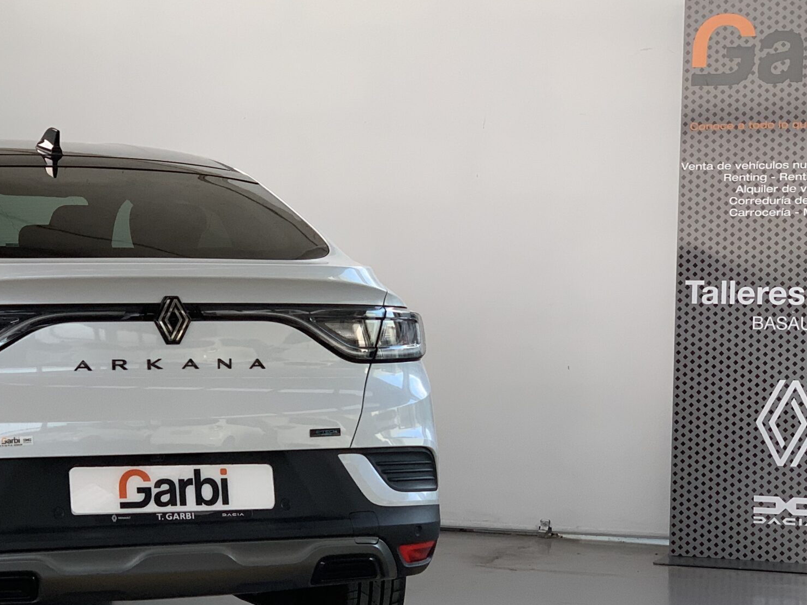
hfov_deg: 21.7
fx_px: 2098
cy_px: 421
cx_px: 292
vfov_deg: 16.4
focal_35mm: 90
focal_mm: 6
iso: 64
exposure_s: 1/122
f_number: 2.4
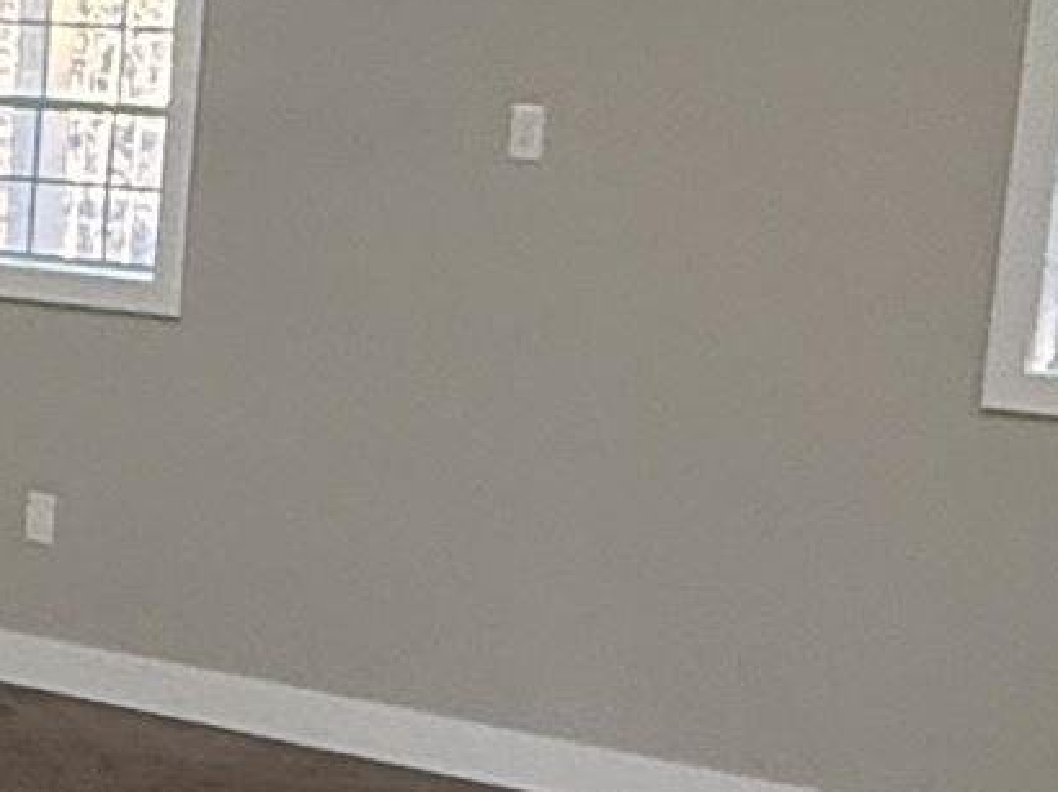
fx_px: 3207
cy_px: 439
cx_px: -498
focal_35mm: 105
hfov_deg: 17.1
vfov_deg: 14.1
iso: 320
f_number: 2.2
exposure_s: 1/91
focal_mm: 2.22
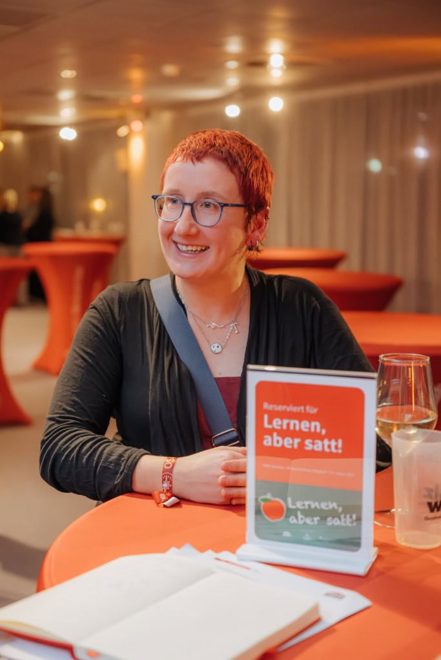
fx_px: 937
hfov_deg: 26.5
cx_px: 220
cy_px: 330
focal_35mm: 51
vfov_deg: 38.9
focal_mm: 51
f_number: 3.2
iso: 3200
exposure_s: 1/125
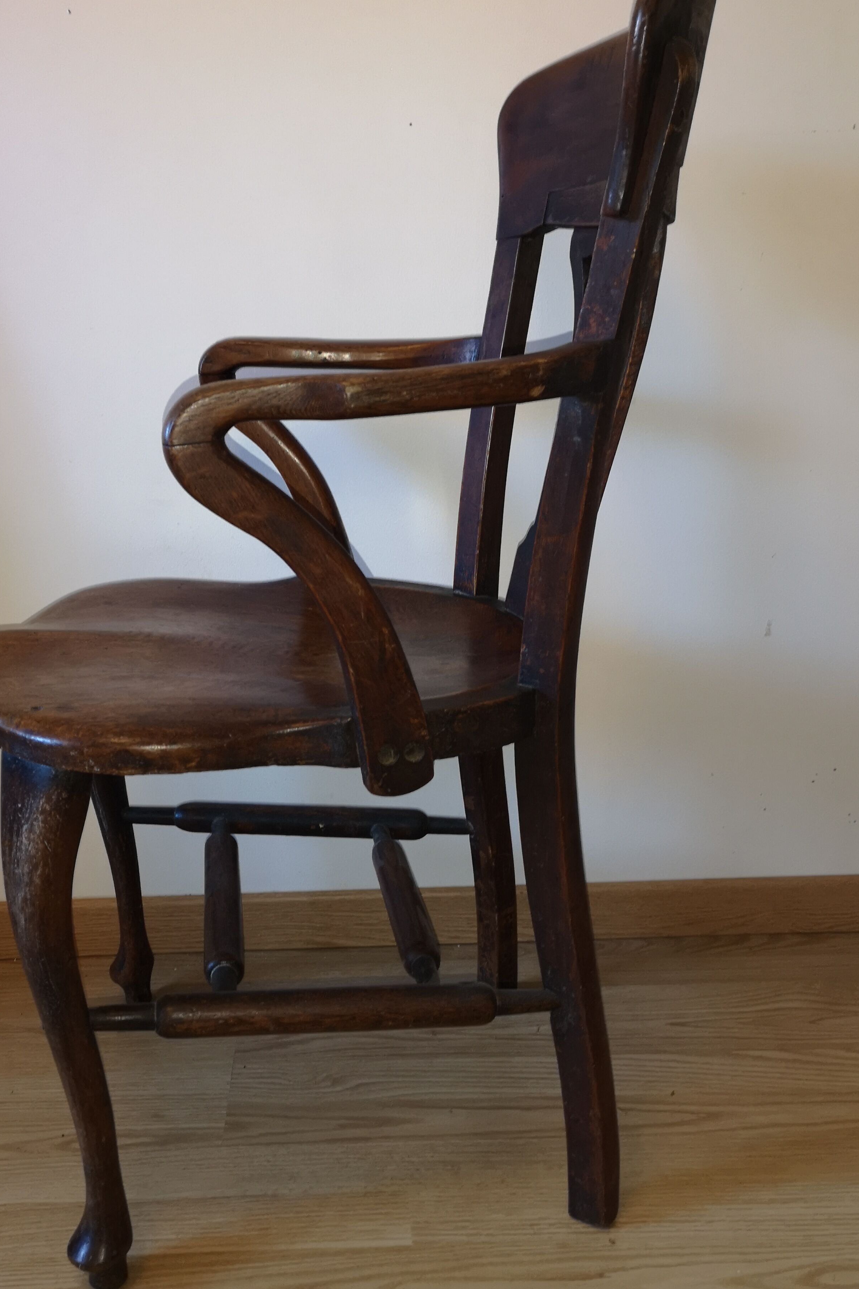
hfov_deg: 35.9
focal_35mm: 37
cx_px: 373
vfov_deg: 51.9
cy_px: 636
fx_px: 1324
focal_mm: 3.95
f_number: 1.8
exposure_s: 1/33.3
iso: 160
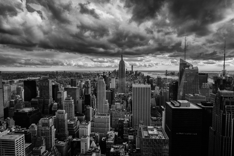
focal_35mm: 21
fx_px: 136
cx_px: 117
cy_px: 78
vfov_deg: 59.5
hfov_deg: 81.2
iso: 200
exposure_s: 1/150
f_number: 8
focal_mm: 14
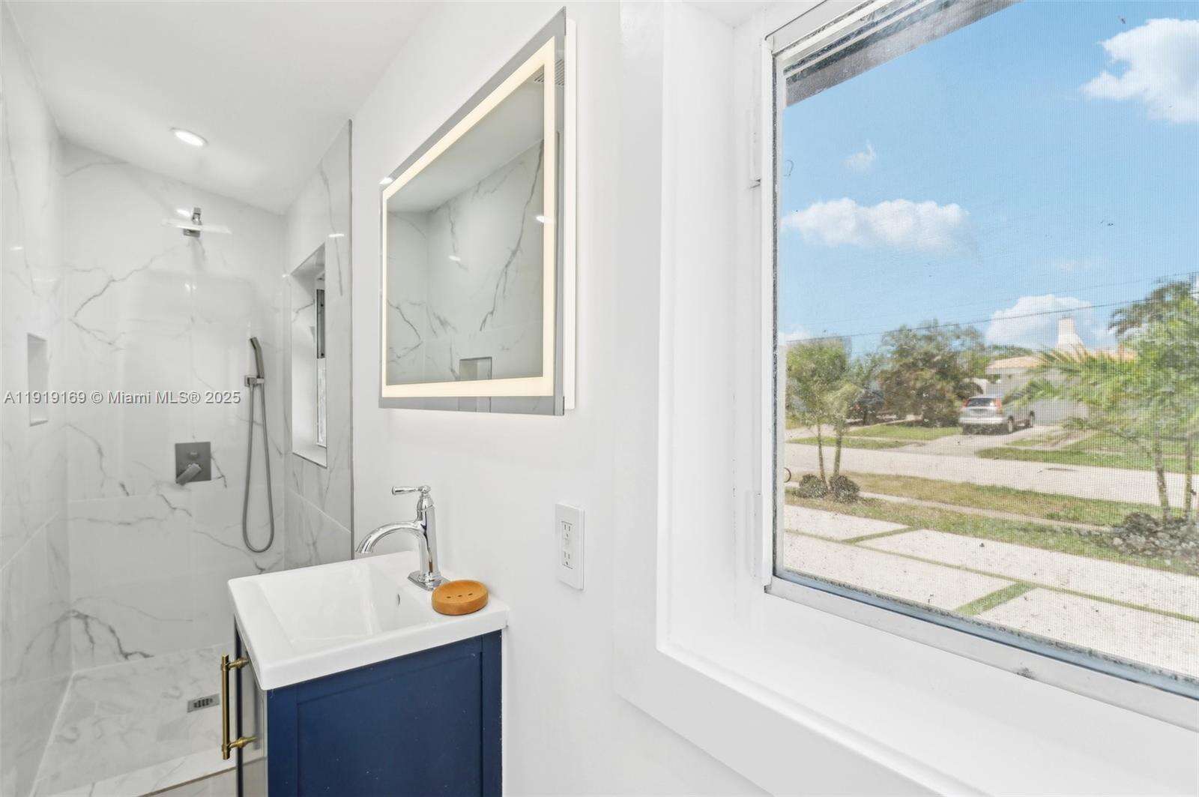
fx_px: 599
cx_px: 600
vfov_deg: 67.3
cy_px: 398
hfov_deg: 90.1
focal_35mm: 18
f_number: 8
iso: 100
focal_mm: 18
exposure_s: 1/60
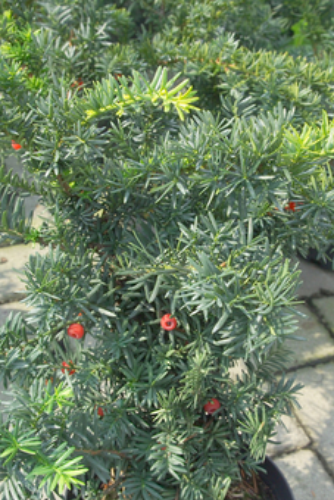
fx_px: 931
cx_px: 166
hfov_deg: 20.3
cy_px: 257
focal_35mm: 67
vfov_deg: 30.1
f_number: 9.5
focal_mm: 38
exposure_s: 1/90
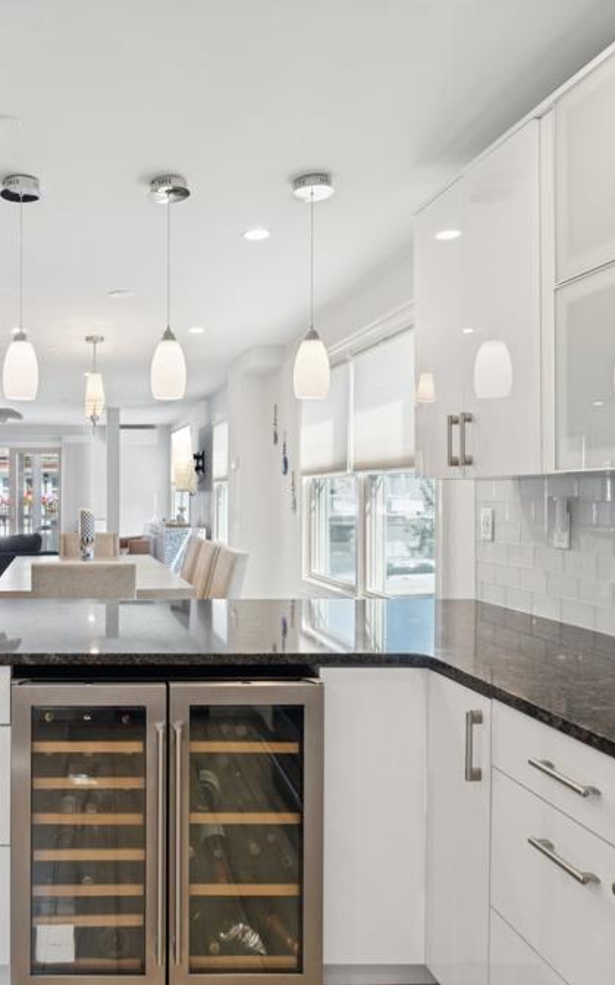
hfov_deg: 41.9
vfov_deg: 66.5
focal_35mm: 28
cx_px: 94
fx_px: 751
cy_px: 493
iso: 125
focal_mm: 18
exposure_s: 1/6
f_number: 9
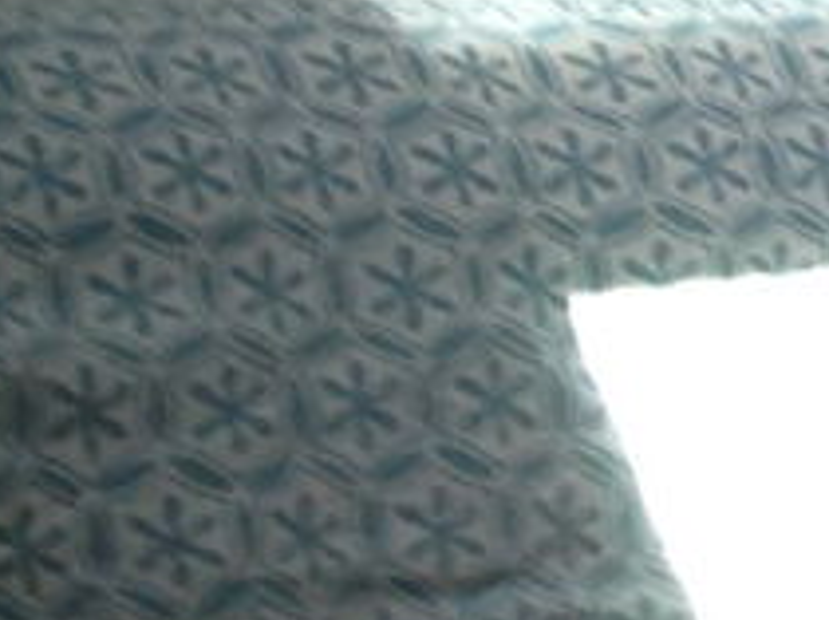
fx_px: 6028
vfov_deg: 5.8
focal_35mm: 252
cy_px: -241
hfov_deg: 6.6
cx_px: 3107
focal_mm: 4.12
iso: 50
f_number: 2.4
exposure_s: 1/40
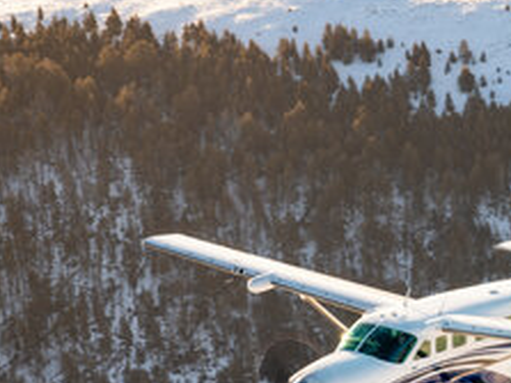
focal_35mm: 311
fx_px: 4589
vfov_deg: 4.8
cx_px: 454
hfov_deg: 6.4
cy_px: 290
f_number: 9
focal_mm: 180
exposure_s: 1/80
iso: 64
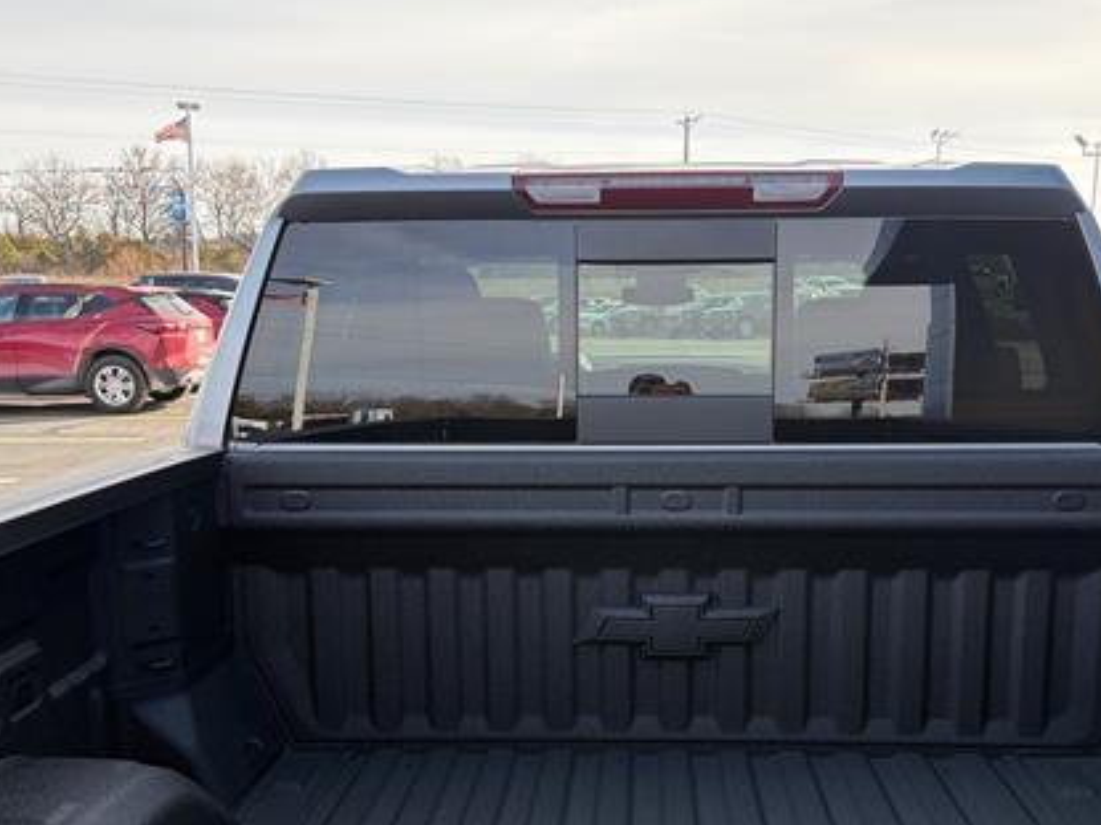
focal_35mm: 37
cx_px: 615
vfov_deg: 38.3
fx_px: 1176
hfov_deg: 50.0
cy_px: 531
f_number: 1.78
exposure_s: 1/858
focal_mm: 6.76
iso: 80
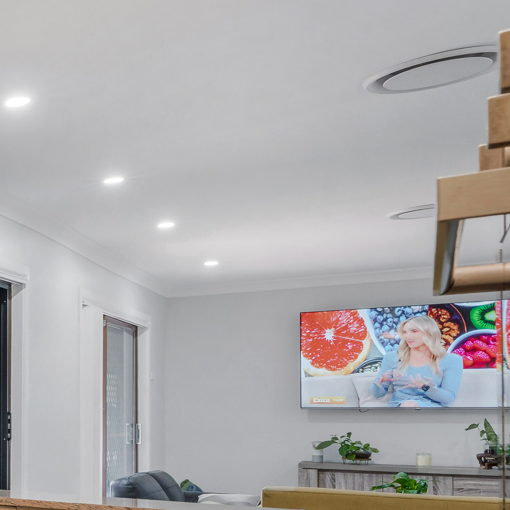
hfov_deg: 20.7
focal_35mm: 47
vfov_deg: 35.1
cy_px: 397
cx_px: -458
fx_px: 783
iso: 800
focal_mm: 14
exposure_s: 1/3
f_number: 11
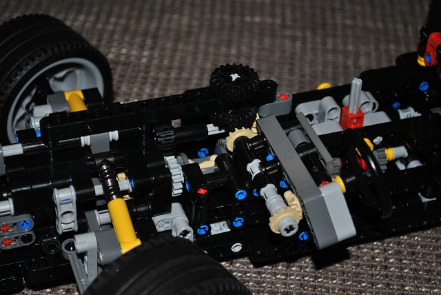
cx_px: 220
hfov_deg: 24.6
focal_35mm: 82
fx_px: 1012
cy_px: 148
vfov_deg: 16.6
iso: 100
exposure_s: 1/125
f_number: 5.6
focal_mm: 55
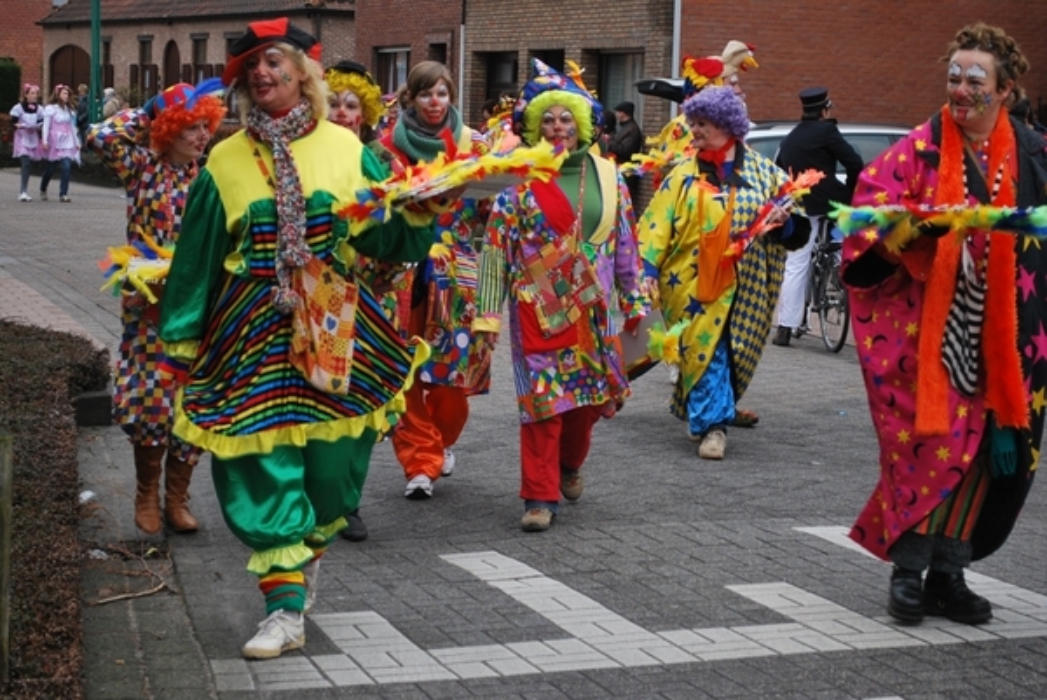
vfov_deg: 16.6
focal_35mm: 82
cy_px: 350
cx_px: 524
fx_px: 2401
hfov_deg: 24.6
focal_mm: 55
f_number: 5.6
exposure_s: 1/125
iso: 200
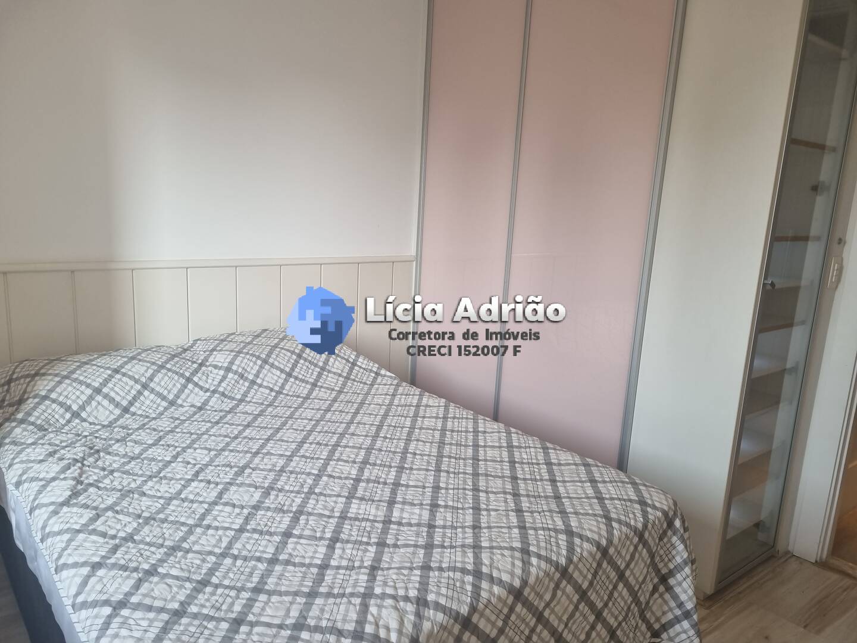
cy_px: 322
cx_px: 428
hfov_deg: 67.3
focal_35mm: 26
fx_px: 644
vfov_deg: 53.1
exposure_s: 1/120
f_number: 1.8
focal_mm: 5.4
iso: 125
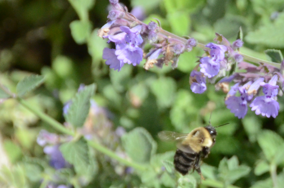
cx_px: 325
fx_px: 6314
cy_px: 131
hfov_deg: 2.6
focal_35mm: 802
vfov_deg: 1.7
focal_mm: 200
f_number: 10
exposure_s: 1/1250
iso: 1600
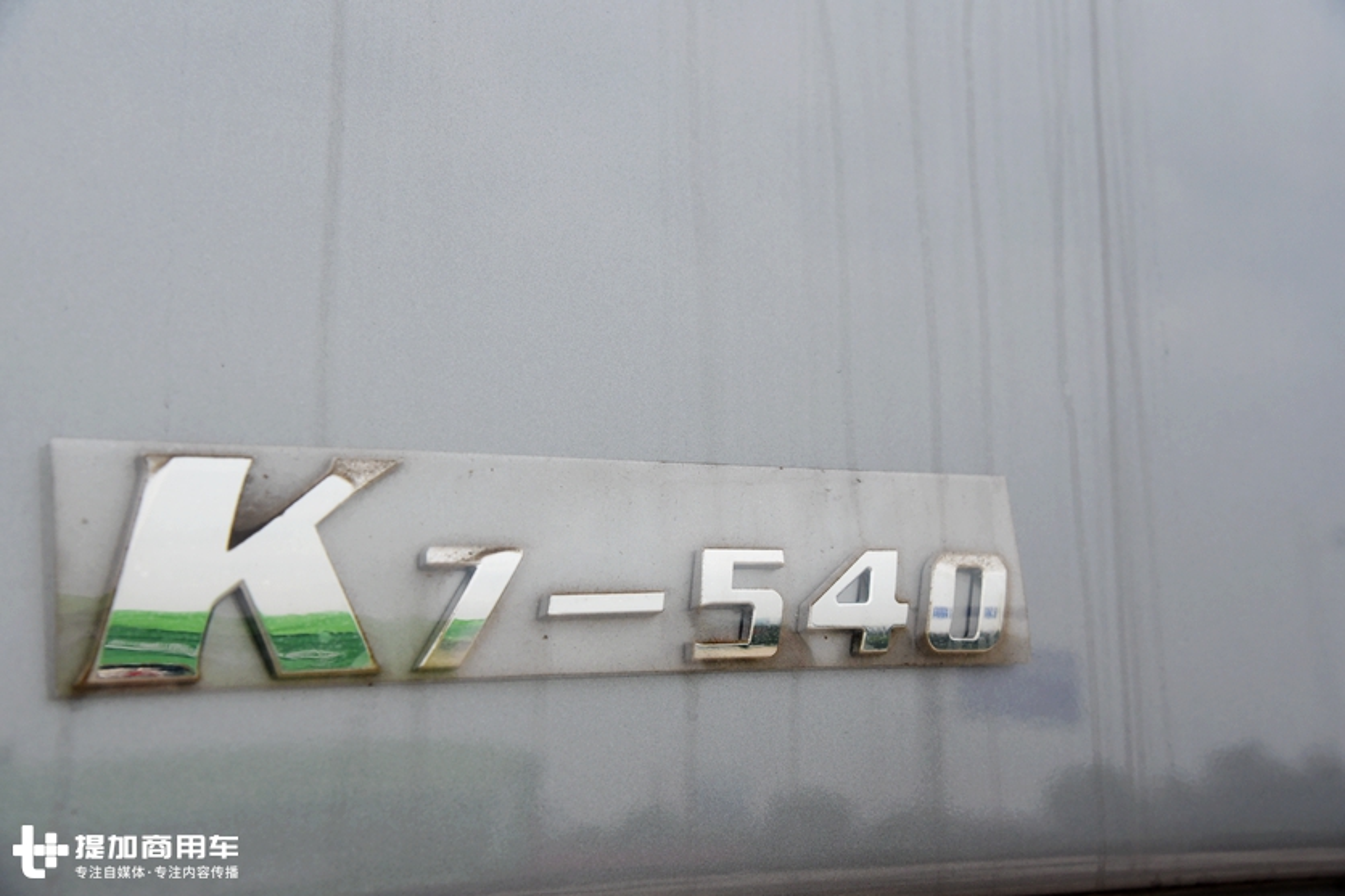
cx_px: 672
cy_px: 448
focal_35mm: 55
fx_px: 2054
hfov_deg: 36.3
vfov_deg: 24.6
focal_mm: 55
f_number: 7.1
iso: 1600
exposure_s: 1/1600
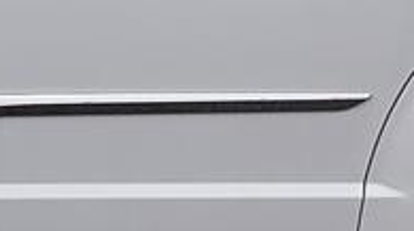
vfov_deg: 6.9
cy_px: -170
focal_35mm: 172
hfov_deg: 12.2
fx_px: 1885
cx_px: -130
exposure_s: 1/694
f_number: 1.78
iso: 80
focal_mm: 6.86
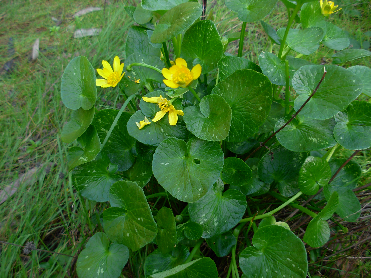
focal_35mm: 38
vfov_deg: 37.7
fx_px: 407
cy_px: 139
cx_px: 186
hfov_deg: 49.0
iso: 79
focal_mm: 6.3
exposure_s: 1/64
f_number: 2.9
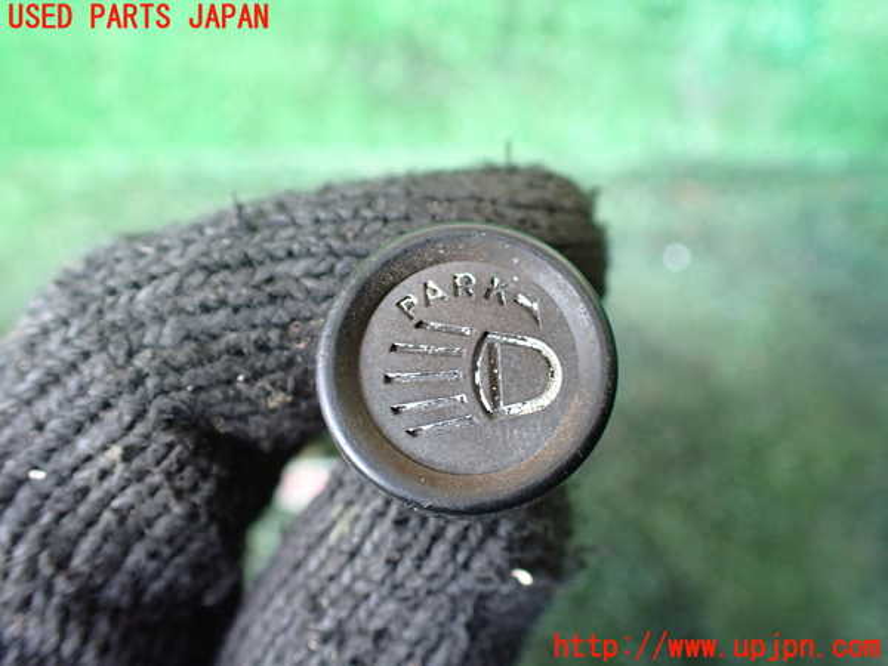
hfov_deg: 60.0
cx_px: 444
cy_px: 333
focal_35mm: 30
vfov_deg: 46.8
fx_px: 770
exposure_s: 1/60
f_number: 2.3
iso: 800
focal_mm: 5.4
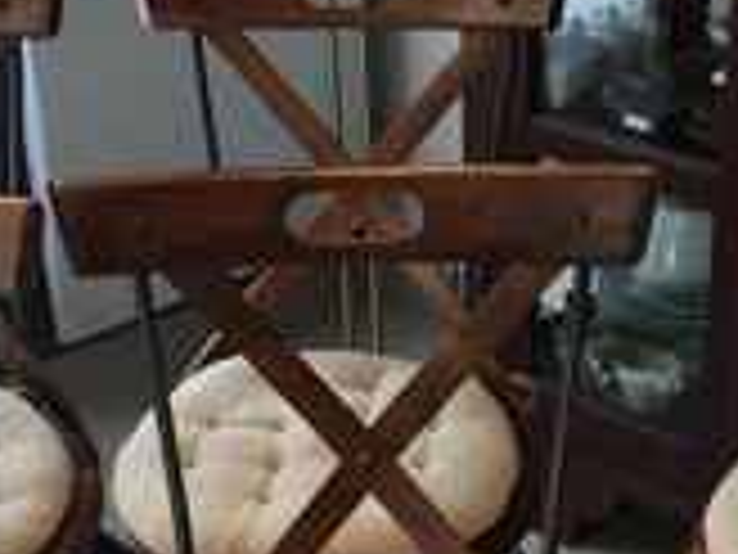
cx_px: 387
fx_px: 1812
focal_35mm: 85
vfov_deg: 16.9
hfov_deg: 23.0
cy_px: 595
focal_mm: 4.15
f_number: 2.2
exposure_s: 1/33
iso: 80
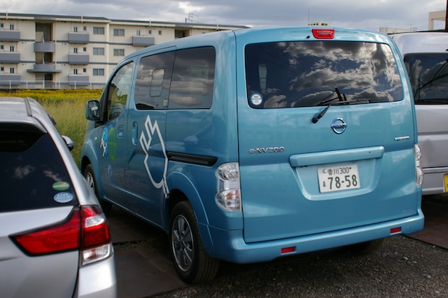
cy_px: 149
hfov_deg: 40.0
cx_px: 224
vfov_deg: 27.2
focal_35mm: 50
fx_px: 615
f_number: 4
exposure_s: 1/2000
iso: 400
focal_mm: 33
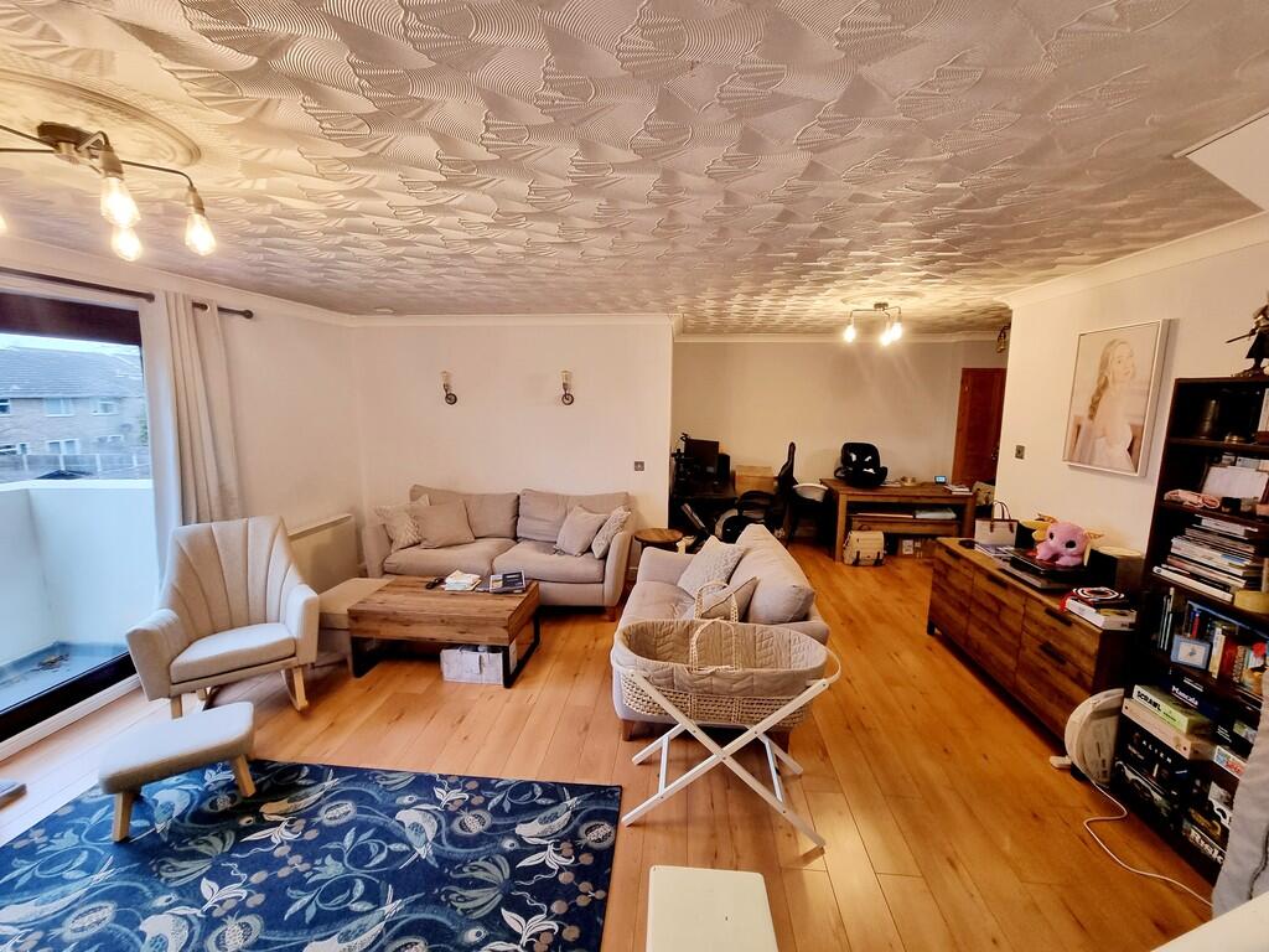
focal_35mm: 13
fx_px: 477
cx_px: 634
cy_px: 476
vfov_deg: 89.9
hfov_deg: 106.2
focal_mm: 2.2
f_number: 2.2
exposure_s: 1/50
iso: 250
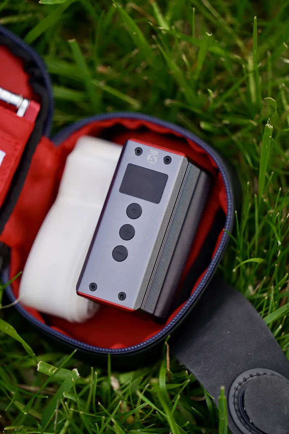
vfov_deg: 11.5
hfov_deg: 7.7
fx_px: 2143
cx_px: 144
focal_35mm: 178
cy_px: 217
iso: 100
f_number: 2.8
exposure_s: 1/800
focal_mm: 178
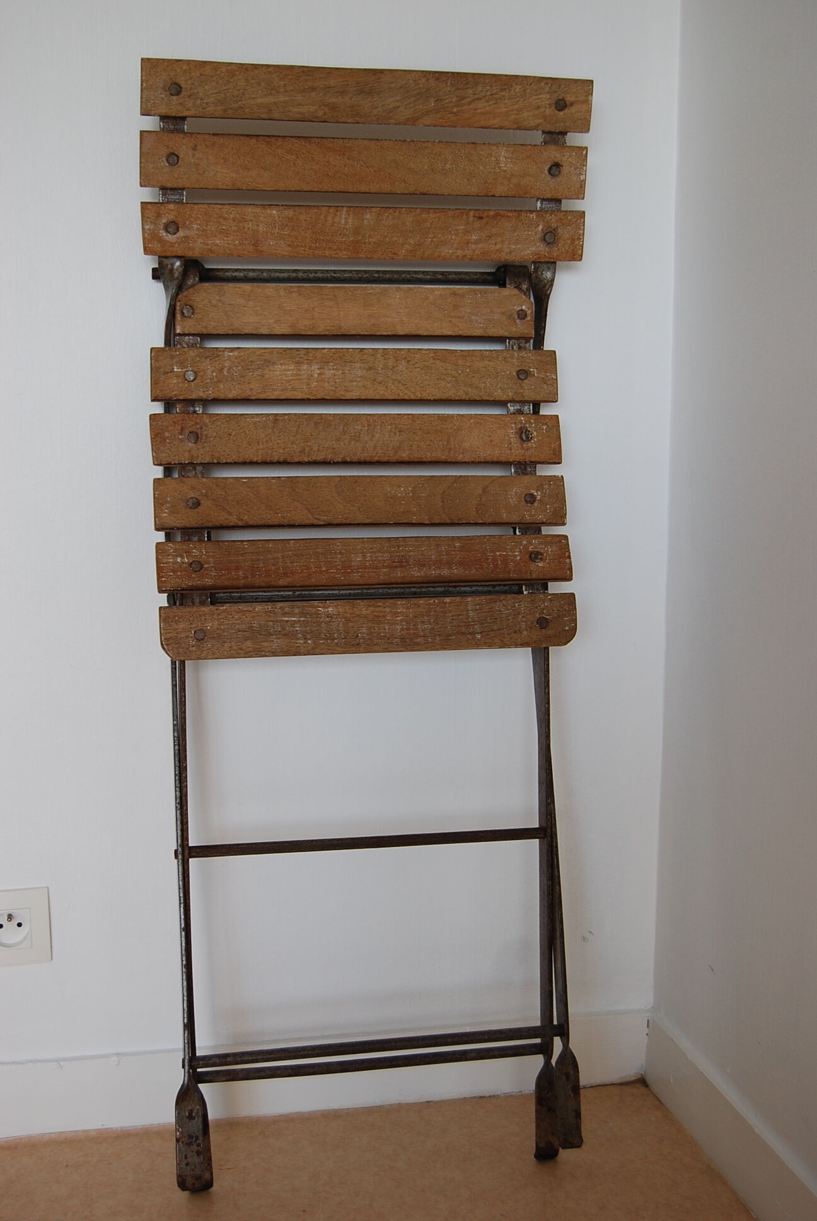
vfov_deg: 43.6
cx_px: 408
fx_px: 1527
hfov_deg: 29.9
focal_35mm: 45
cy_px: 610
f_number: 4.2
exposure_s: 1/80
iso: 200
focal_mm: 30
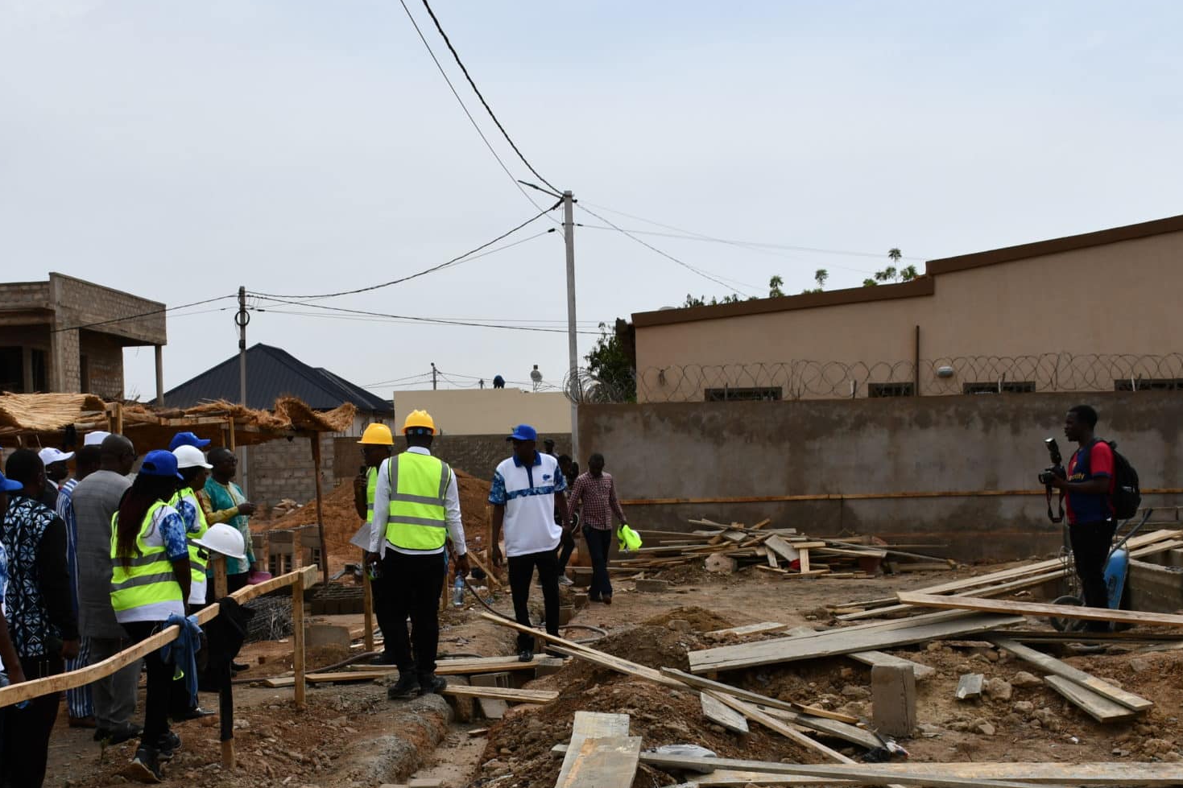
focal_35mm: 46
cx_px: 520
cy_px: 516
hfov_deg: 42.7
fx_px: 1511
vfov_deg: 29.1
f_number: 10
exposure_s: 1/400
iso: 100
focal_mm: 22
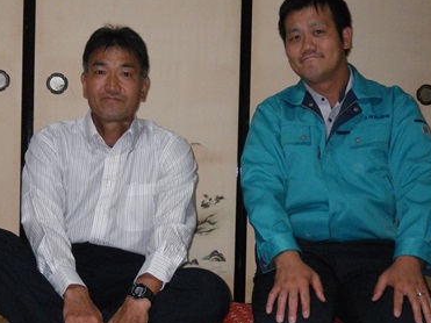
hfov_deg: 37.5
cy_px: 173
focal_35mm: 51
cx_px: 200
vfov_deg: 28.5
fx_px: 635
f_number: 4.2
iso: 400
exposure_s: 1/60
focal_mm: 7.5
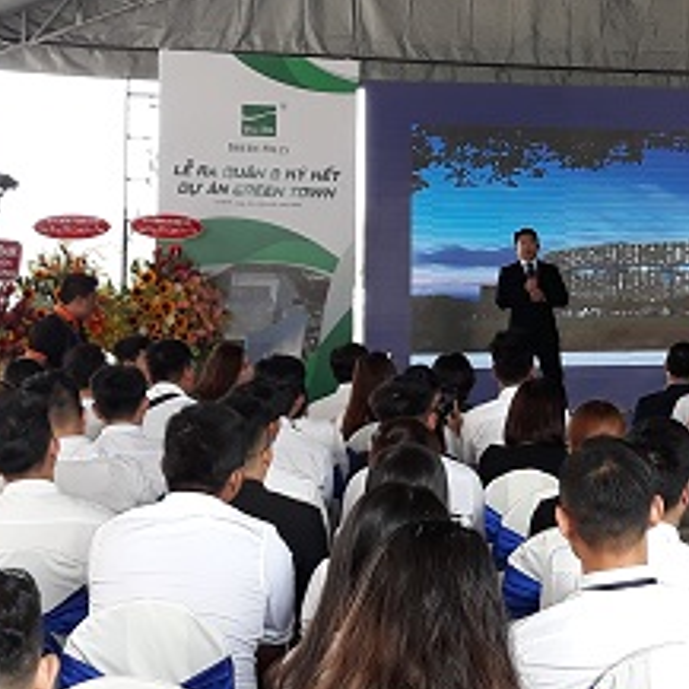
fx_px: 1734
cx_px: 708
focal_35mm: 77
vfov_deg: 22.4
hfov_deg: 21.6
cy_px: 233
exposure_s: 1/100
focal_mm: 3.71
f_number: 1.7
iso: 64
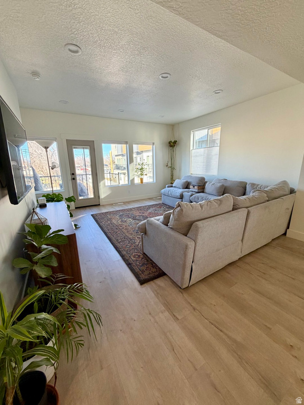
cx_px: 152
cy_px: 202
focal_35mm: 14
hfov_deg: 85.7
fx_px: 164
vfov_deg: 102.1
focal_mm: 2.22
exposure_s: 1/120
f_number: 2.2
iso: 200
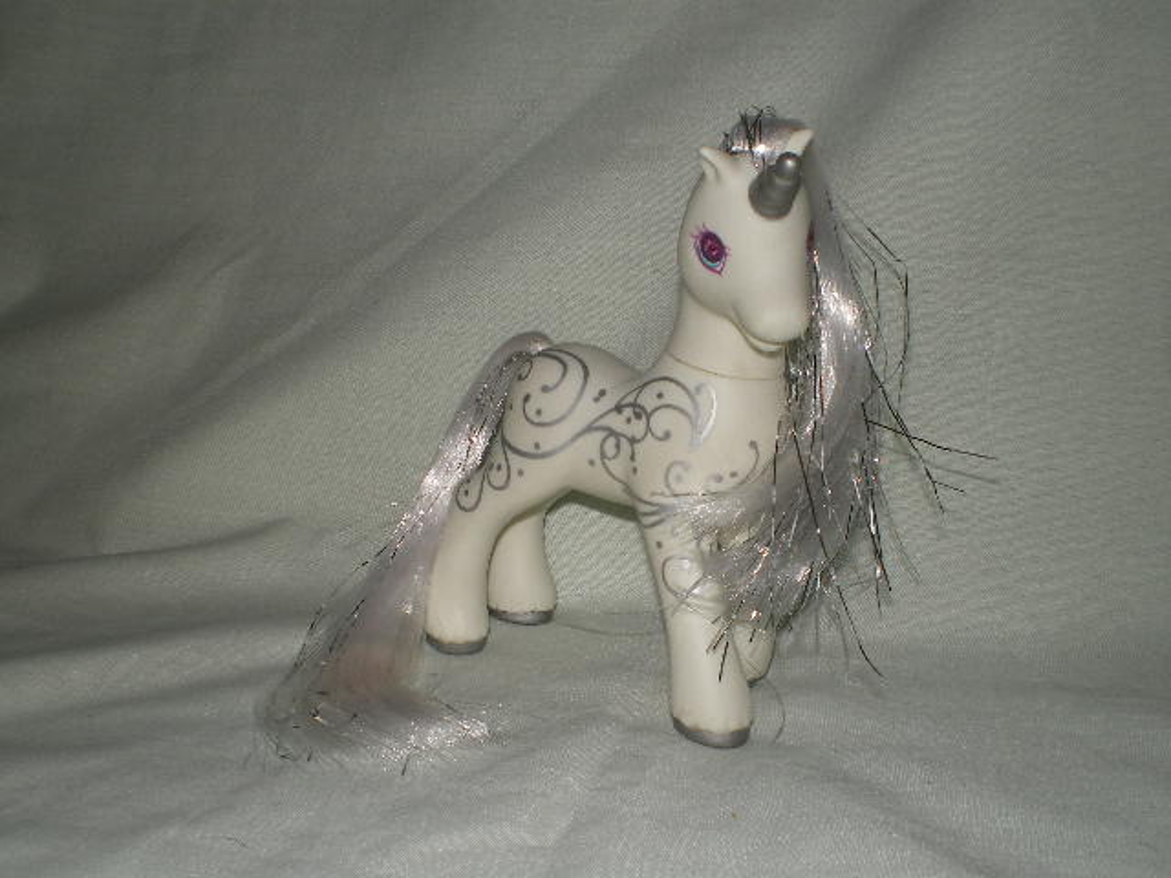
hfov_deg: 49.0
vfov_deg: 37.7
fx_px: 1285
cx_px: 586
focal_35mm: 38
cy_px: 439
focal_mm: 6.3
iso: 64
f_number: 4.6
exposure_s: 1/30
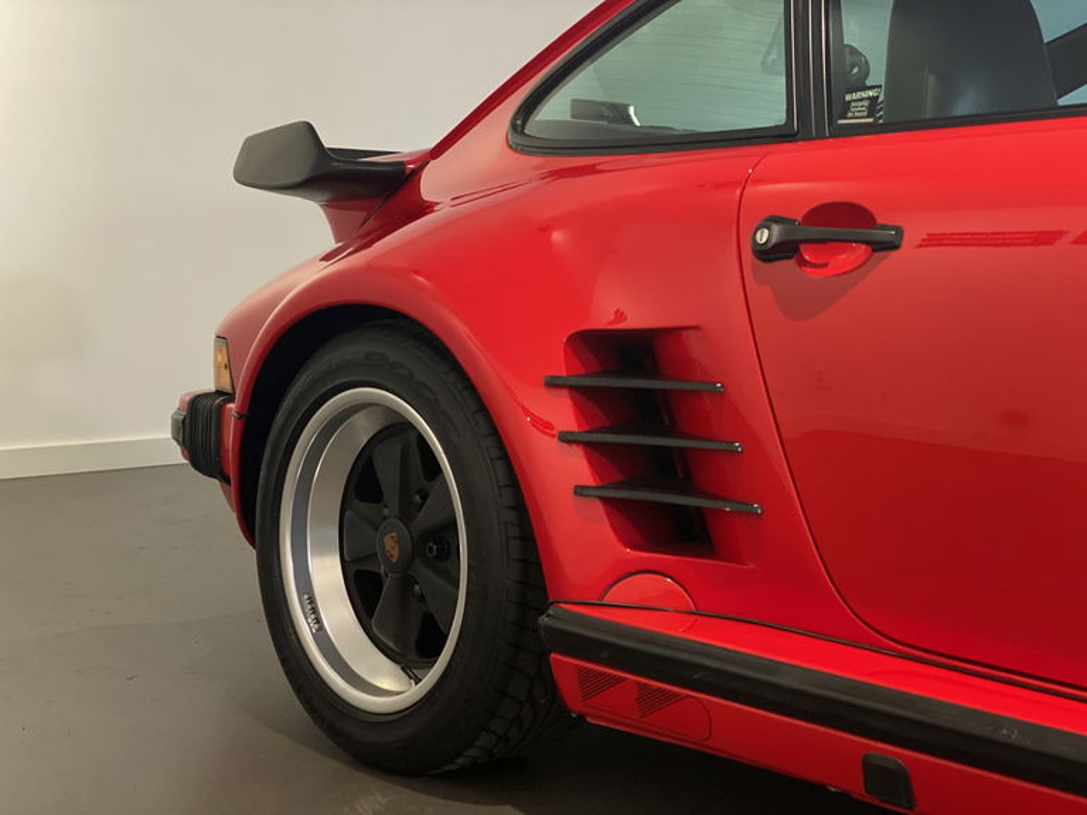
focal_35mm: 52
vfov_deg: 28.0
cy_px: 408
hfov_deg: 36.8
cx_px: 544
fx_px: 1633
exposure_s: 1/29
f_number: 2
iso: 400
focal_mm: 6
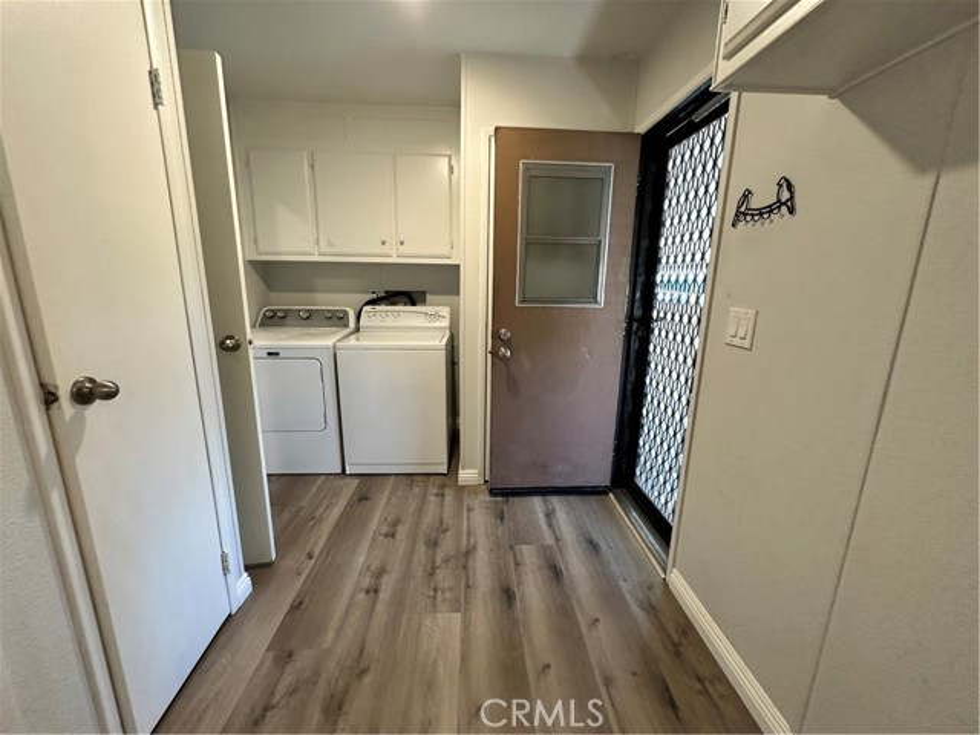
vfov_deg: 85.7
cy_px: 368
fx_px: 396
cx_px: 490
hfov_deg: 102.1
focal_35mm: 14
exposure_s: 1/60
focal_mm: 2.22
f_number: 2.2
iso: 250
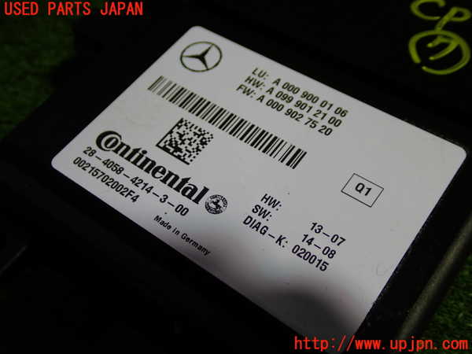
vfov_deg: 35.1
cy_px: 177
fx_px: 559
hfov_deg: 45.8
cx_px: 236
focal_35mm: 41
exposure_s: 1/60
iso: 200
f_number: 2.8
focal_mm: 7.31
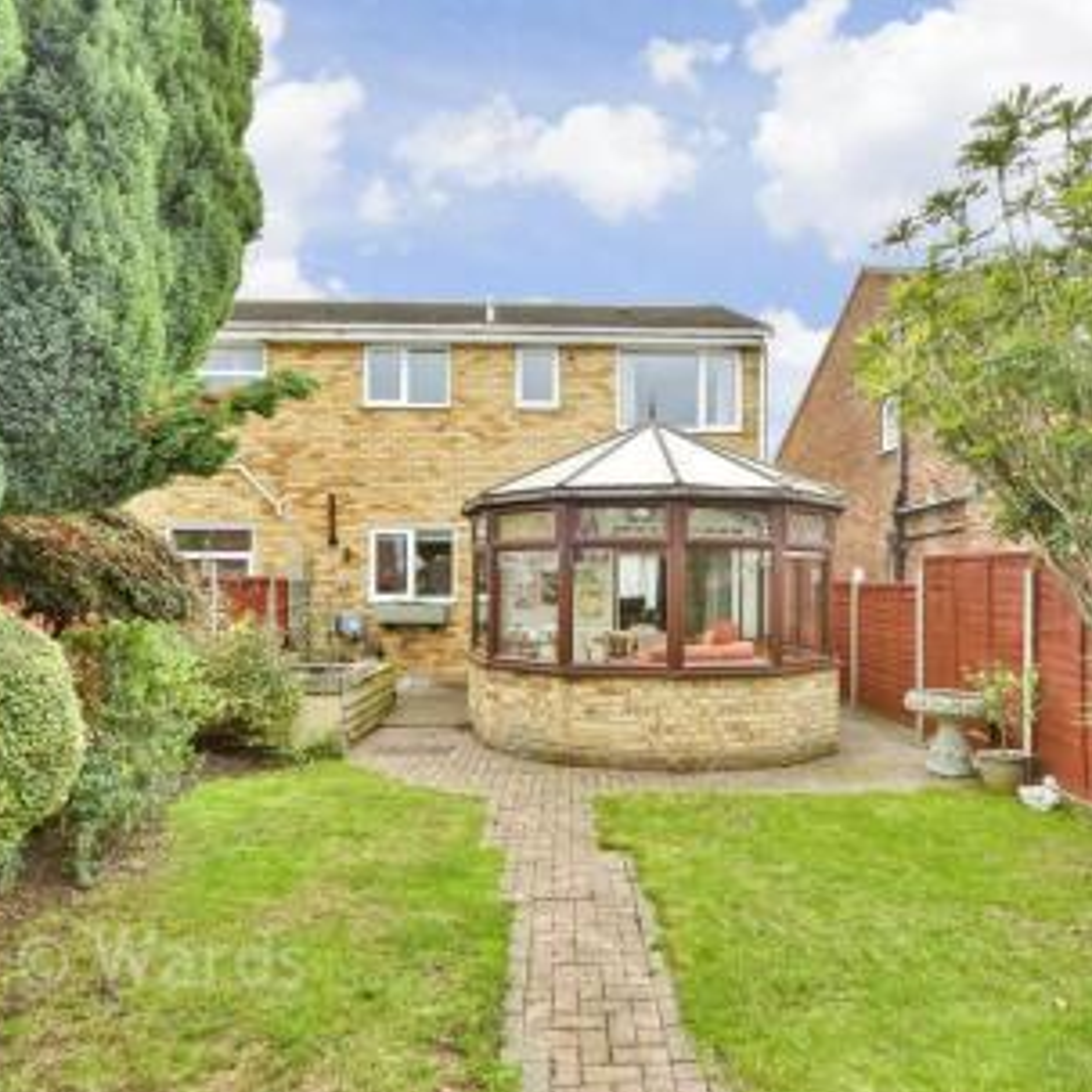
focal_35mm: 20
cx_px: 573
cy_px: 568
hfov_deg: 74.8
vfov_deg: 74.8
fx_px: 714
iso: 500
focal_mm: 10
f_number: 6.3
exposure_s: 1/160
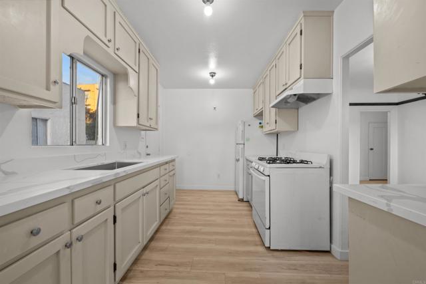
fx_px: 172
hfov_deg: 102.3
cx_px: 213
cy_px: 142
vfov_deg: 79.3
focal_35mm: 14
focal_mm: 14.5
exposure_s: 1/3
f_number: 8
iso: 100
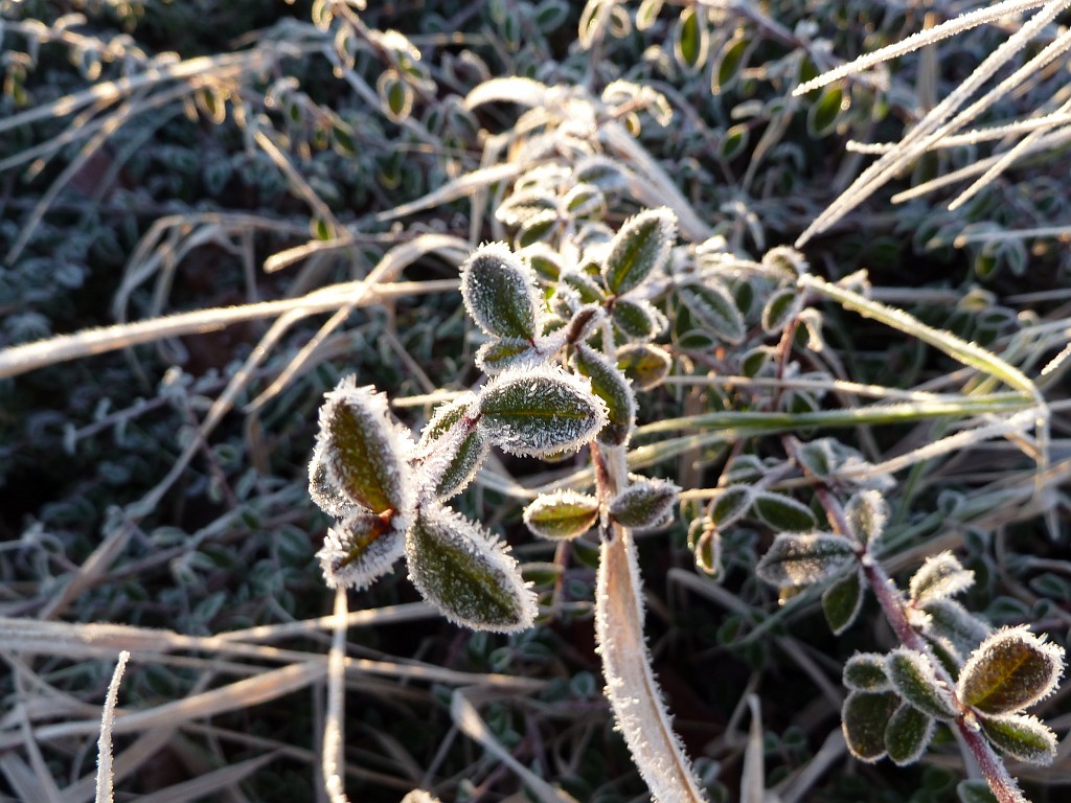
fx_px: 773
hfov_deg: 69.4
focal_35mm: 25
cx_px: 536
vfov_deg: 54.9
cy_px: 402
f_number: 3.3
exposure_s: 1/50
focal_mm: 4.1
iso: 80
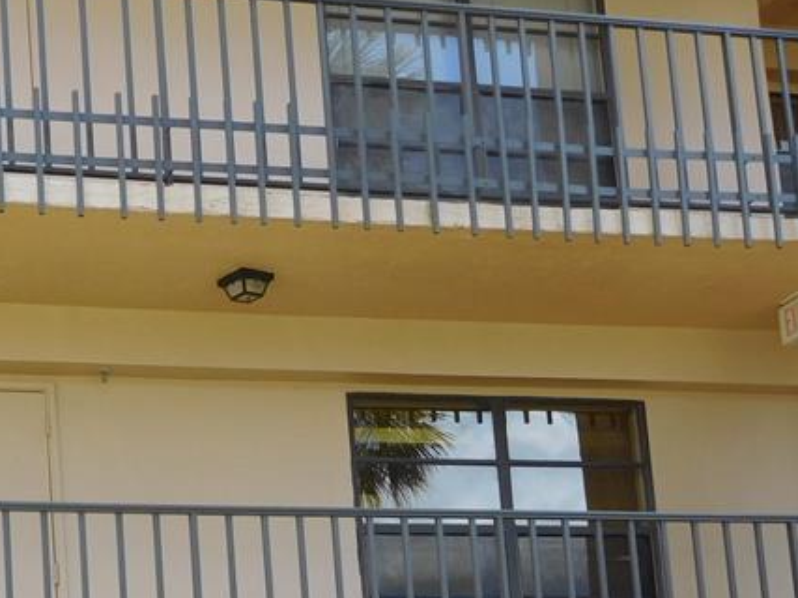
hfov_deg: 22.4
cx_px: -6
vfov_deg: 17.1
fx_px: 1936
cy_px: 635
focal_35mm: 84
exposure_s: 1/200
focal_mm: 6.2
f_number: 3.8
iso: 125
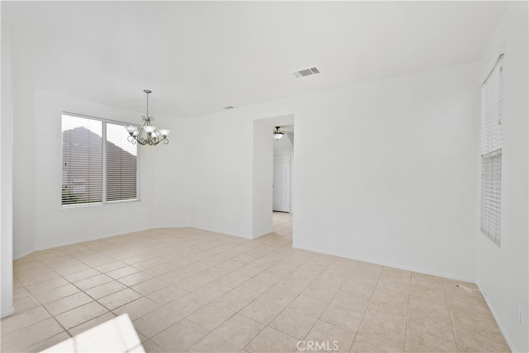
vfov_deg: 73.8
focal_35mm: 16
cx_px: 264
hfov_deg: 96.7
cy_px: 176
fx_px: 235
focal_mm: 16
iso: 320
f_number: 7.1
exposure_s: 1/15
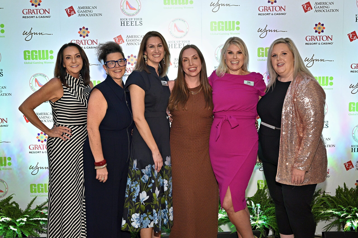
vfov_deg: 28.1
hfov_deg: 41.1
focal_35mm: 48
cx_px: 179
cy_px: 119
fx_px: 477
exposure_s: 1/200
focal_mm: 48
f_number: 6.3
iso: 3200
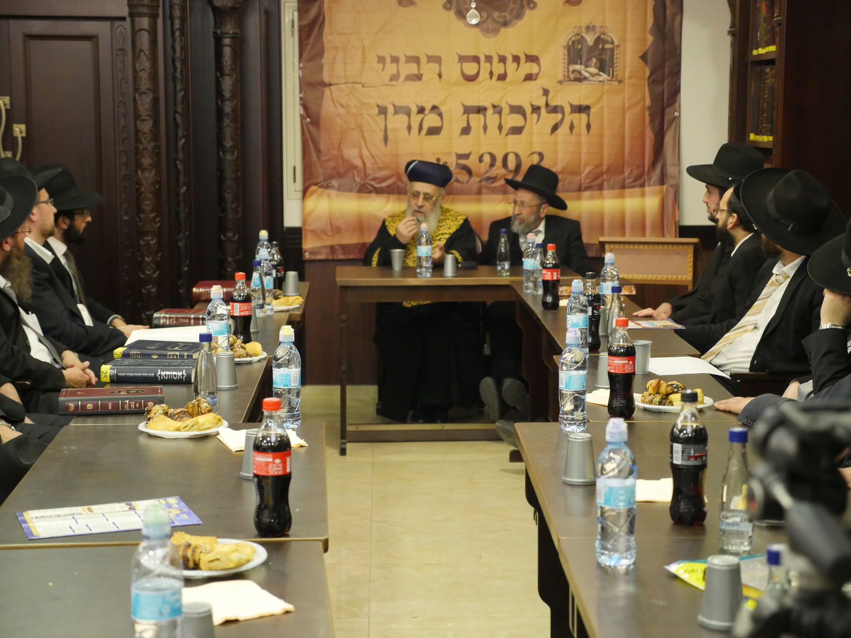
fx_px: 1721
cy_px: 319
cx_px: 426
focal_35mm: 70
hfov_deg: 27.8
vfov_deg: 21.0
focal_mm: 35
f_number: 3.2
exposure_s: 1/80
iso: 2000
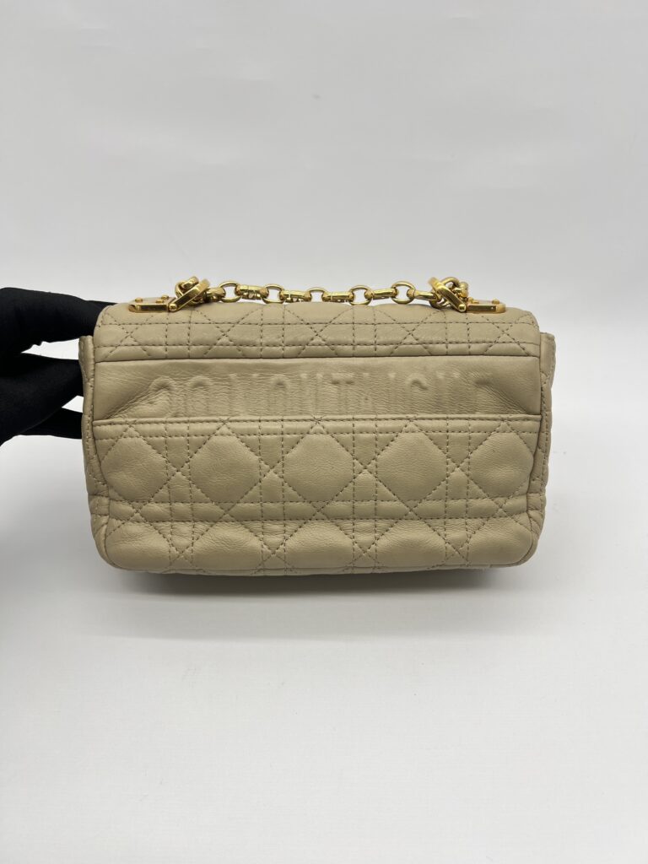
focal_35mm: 26
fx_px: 649
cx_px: 324
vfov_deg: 67.3
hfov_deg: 53.1
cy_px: 432
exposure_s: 1/203
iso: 40
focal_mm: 5.7
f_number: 1.5
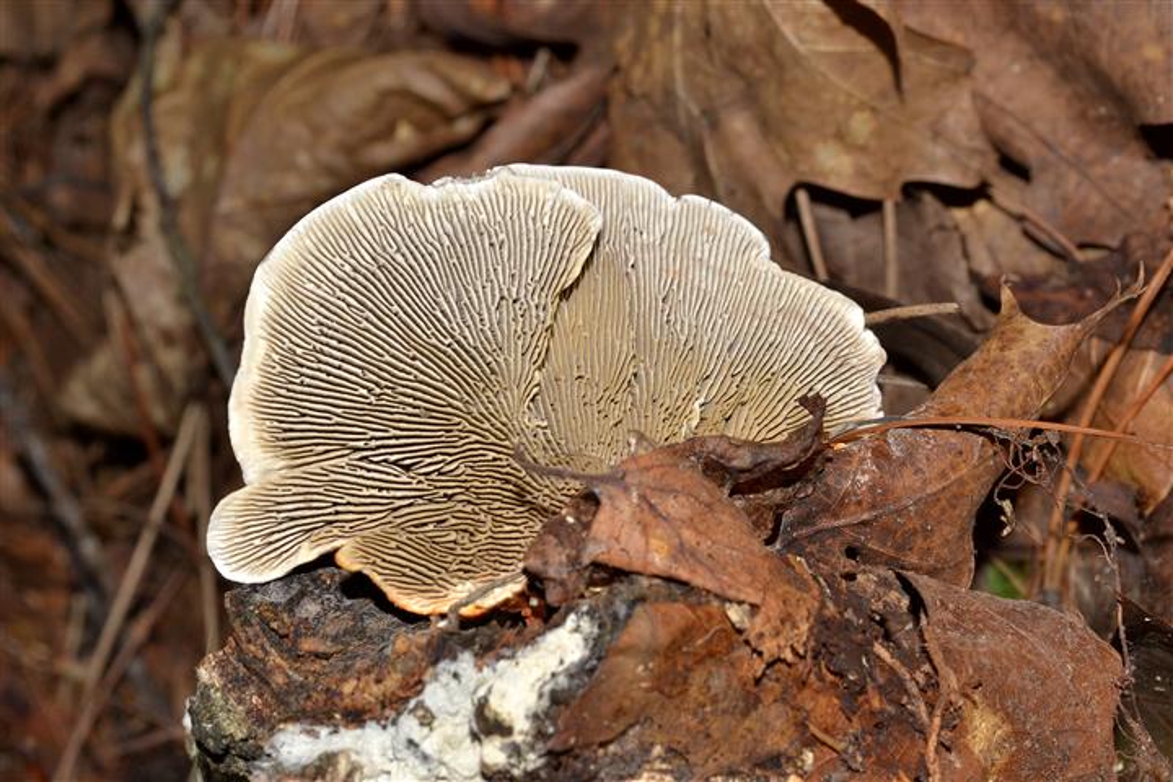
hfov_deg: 24.6
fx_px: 2688
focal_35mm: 82
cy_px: 391
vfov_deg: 16.6
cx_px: 586
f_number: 13
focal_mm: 55
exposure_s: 1/200
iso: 400
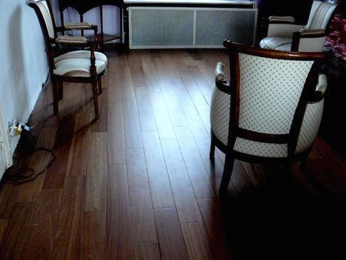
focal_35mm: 37
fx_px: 370
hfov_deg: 50.1
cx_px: 177
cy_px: 132
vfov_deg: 38.7
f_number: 2.8
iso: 400
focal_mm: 6
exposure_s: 1/30
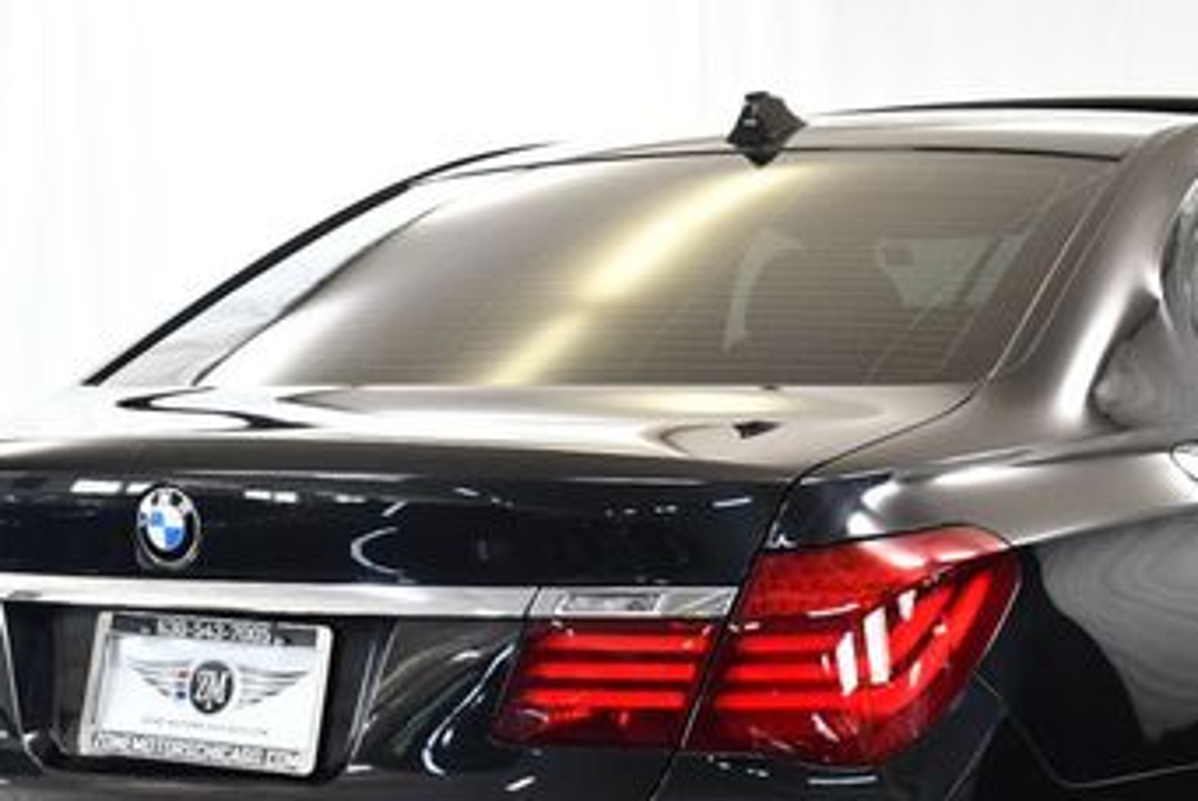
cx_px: 773
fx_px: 2997
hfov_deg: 22.5
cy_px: 632
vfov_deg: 15.1
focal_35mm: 90
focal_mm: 24
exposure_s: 1/125
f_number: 4
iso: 1100
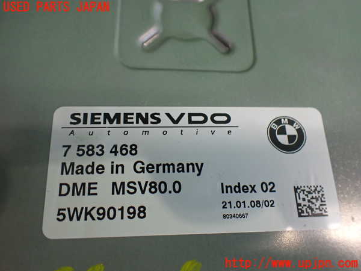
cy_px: 136
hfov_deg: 60.0
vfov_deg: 46.8
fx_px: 313
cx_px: 180
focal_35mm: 30
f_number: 2.3
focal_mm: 5.4
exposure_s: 1/125
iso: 400
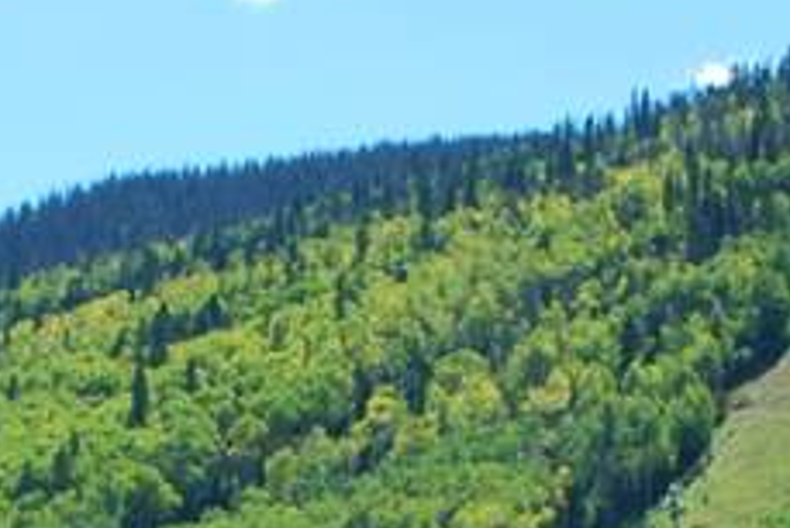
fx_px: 4413
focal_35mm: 201
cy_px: 1051
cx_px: 131
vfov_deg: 6.6
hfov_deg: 10.2
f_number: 7.1
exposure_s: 1/200
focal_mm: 24
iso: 100
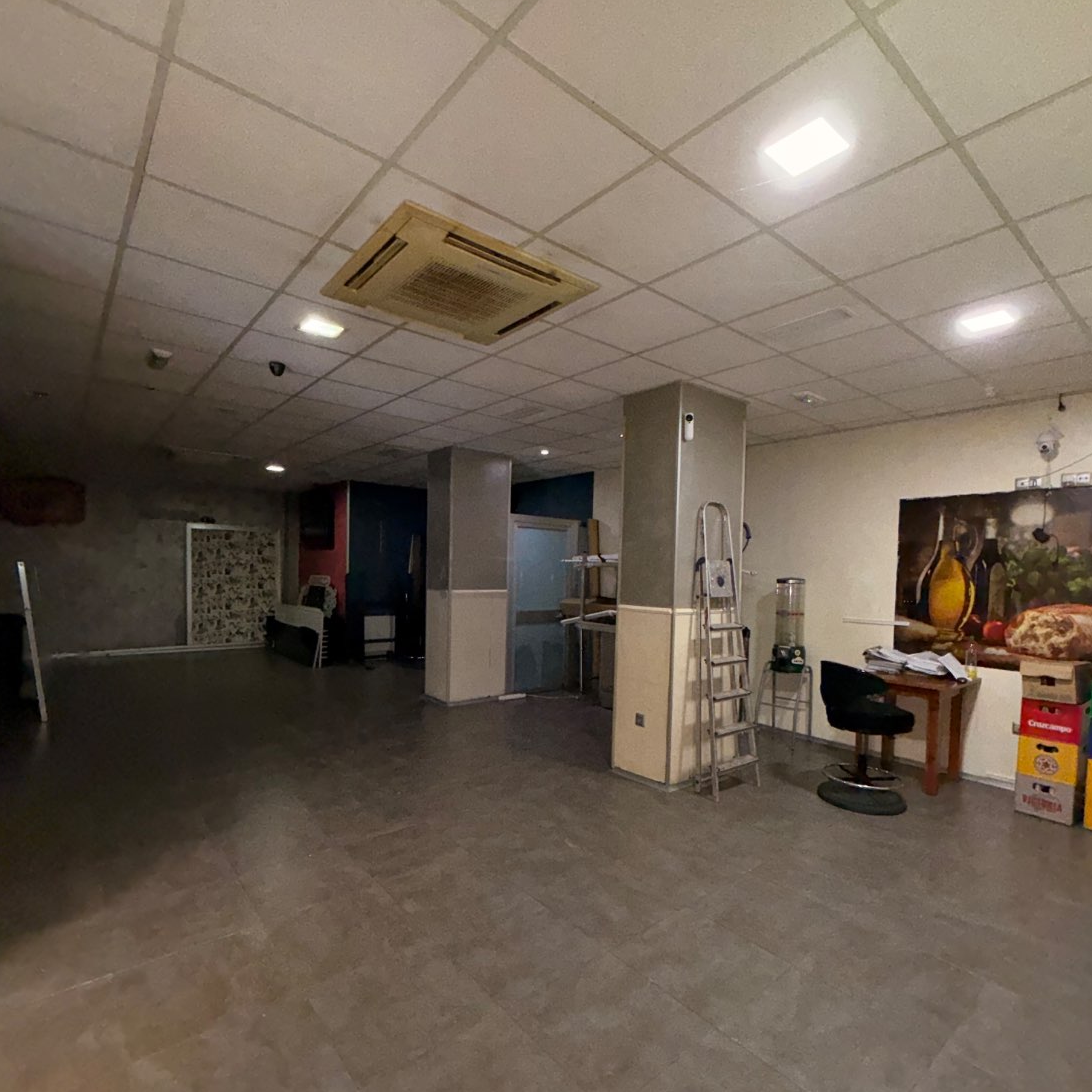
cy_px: 597
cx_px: 556
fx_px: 607
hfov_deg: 84.0
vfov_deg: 83.7
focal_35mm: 17
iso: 250
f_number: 2.2
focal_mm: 2.22
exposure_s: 1/50
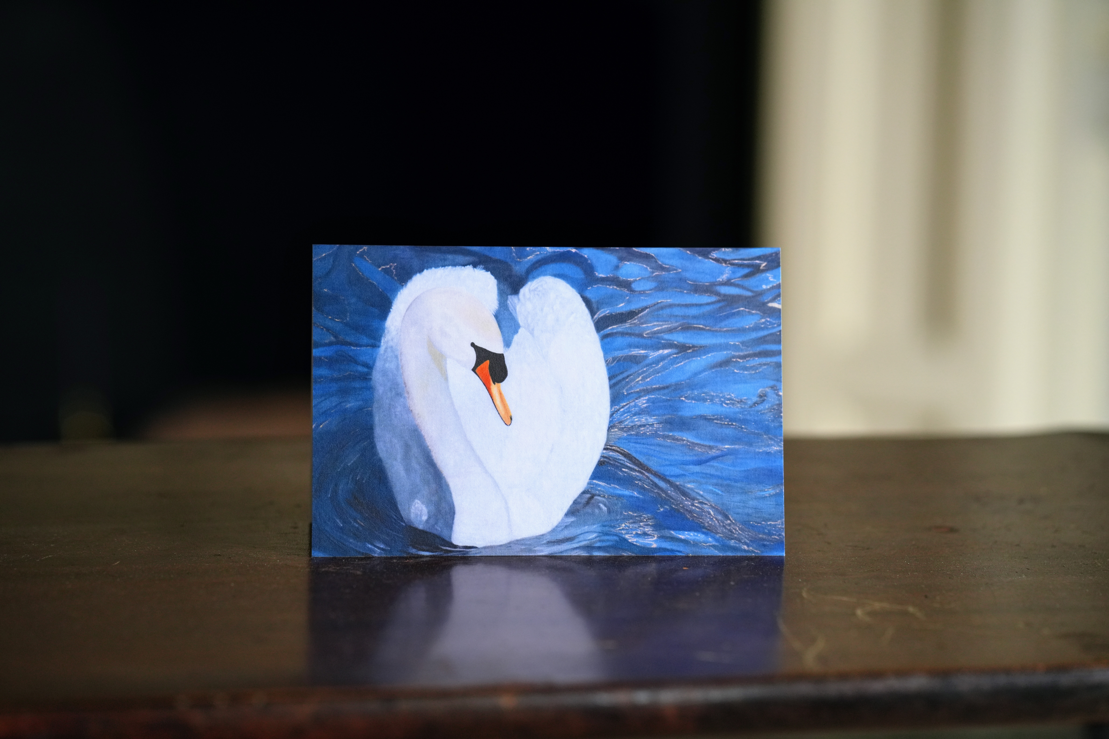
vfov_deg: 16.1
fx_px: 2618
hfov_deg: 23.9
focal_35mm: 85
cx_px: 554
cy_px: 370
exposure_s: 1/400
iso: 800
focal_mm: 85
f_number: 3.5
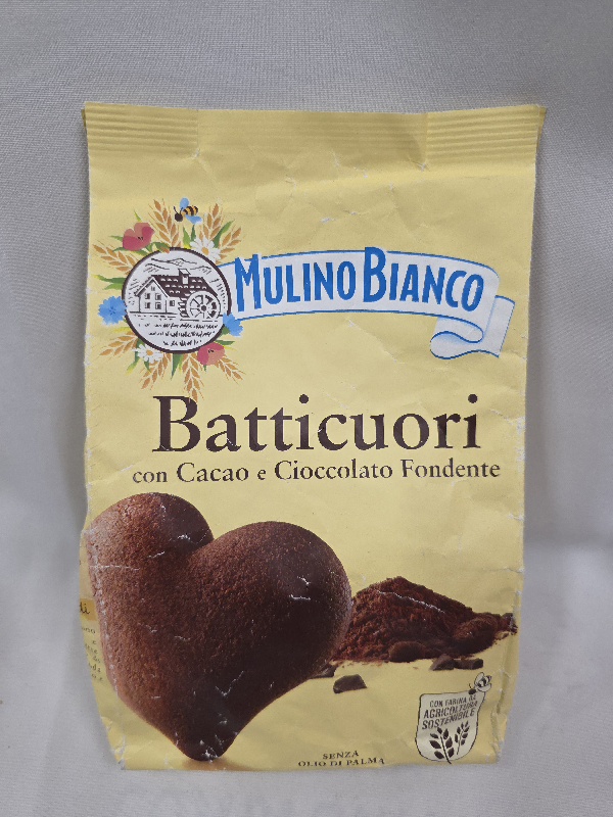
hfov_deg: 58.9
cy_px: 408
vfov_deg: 73.9
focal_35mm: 23
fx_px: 543
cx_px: 306
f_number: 1.7
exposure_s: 1/101
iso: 320
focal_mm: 6.3
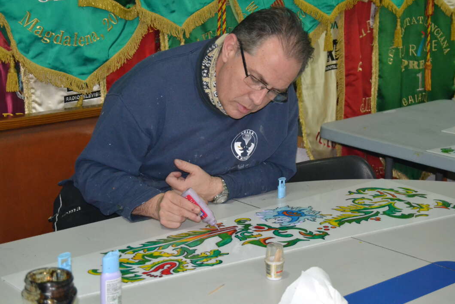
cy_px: 152
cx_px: 228
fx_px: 948
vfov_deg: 18.2
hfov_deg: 27.0
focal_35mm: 75
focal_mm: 50
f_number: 5.6
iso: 3200
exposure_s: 1/60
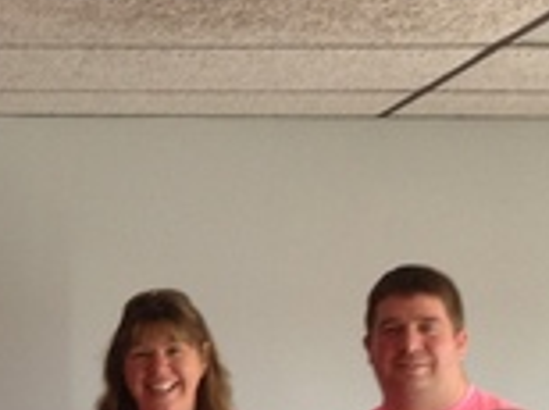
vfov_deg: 8.9
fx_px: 2597
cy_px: 506
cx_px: -196
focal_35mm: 164
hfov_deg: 11.7
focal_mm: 4.28
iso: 64
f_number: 2.4
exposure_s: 1/20
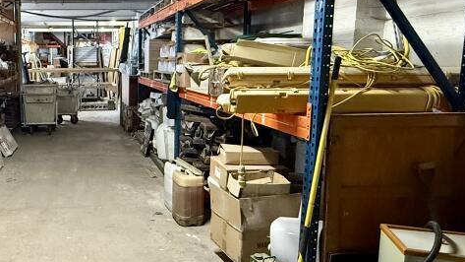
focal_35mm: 33
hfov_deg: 55.3
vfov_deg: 35.6
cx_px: 93
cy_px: 113
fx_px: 407
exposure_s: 1/50
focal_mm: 2.22
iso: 800
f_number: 2.2
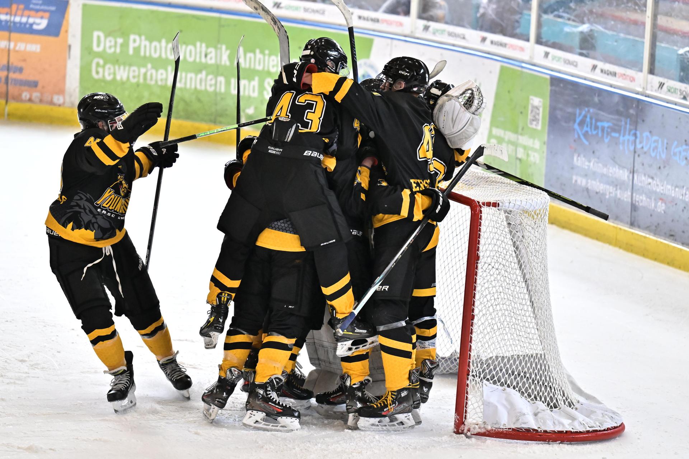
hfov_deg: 9.2
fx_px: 4305
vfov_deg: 6.1
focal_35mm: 225
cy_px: 230
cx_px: 344
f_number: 2.8
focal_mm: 150
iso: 3200
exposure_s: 1/800
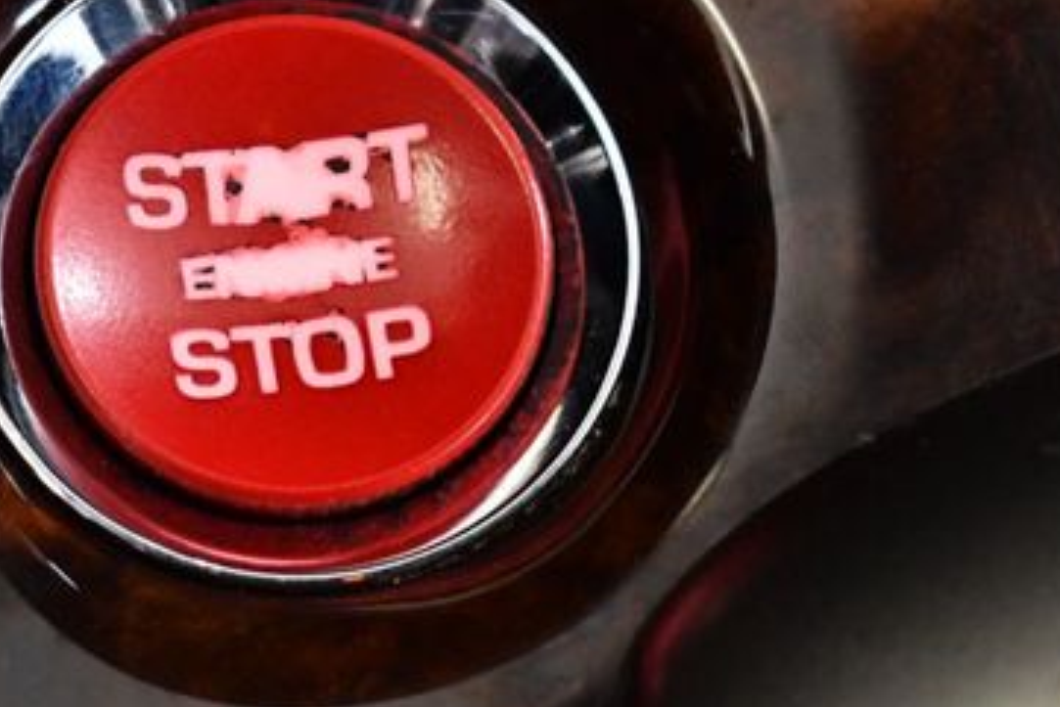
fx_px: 5744
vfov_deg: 7.0
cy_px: 290
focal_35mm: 195
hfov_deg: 10.5
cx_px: 305
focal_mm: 55
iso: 3200
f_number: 5.6
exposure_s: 1/60
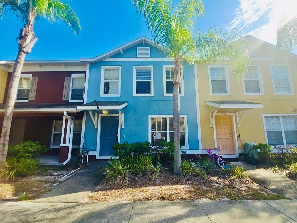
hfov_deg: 102.0
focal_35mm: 14
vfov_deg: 85.7
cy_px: 110
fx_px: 120
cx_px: 155
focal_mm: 2.2
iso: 50
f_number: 2.2
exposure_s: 1/1111
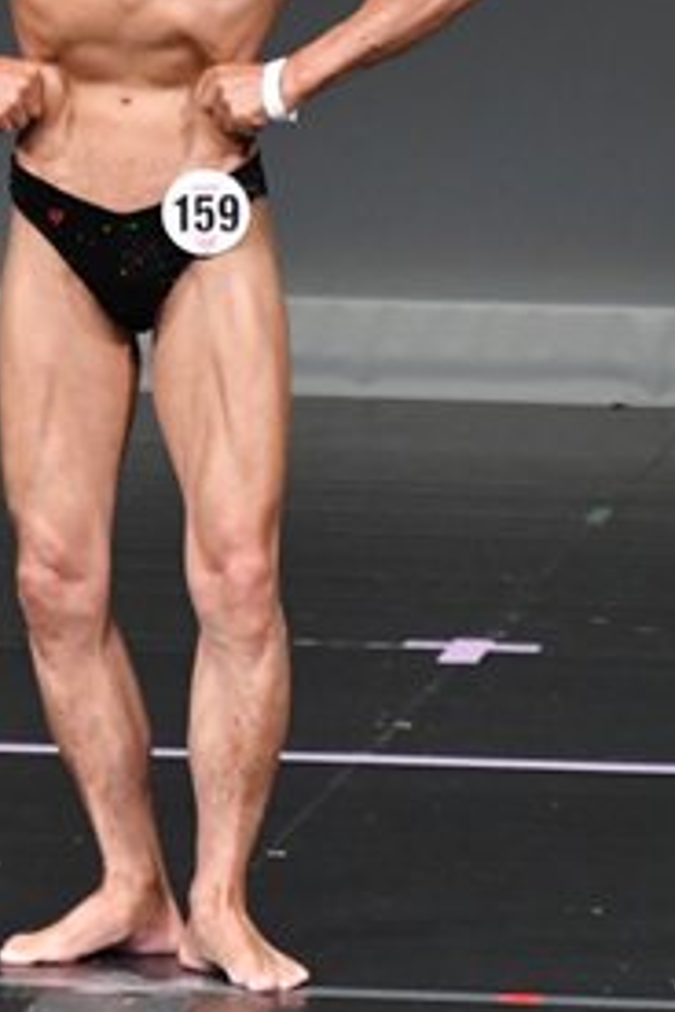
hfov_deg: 1.6
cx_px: 248
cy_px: 194
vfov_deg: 2.3
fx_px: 24832
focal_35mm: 883
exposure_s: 1/400
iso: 4000
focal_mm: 210
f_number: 5.6
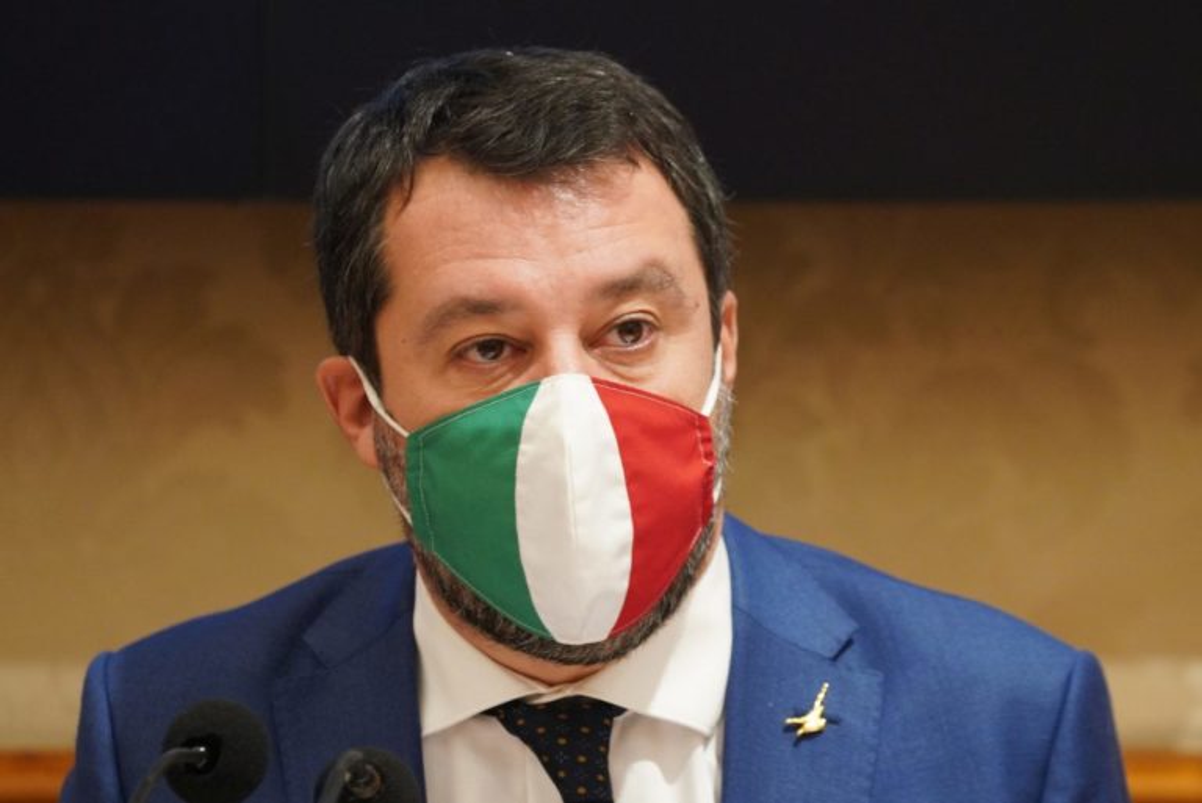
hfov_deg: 7.2
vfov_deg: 4.8
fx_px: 9521
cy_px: 402
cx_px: 601
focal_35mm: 285
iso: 5000
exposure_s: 1/125
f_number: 5.6
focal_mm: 285
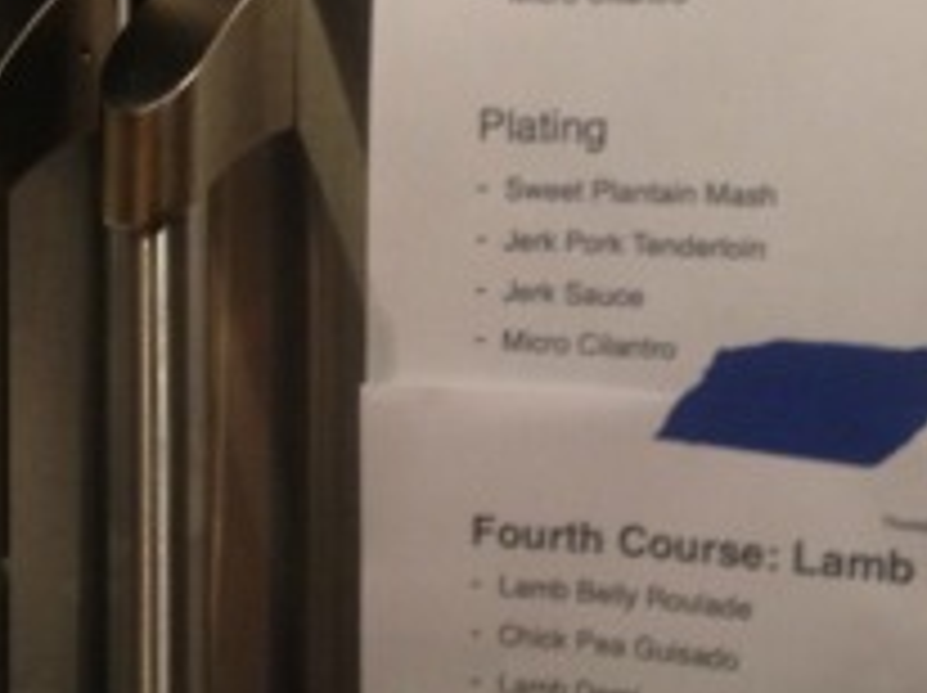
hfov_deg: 23.0
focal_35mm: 85
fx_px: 2274
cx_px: 400
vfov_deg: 17.3
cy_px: 322
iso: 200
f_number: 2.4
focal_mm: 4.28
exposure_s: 1/20
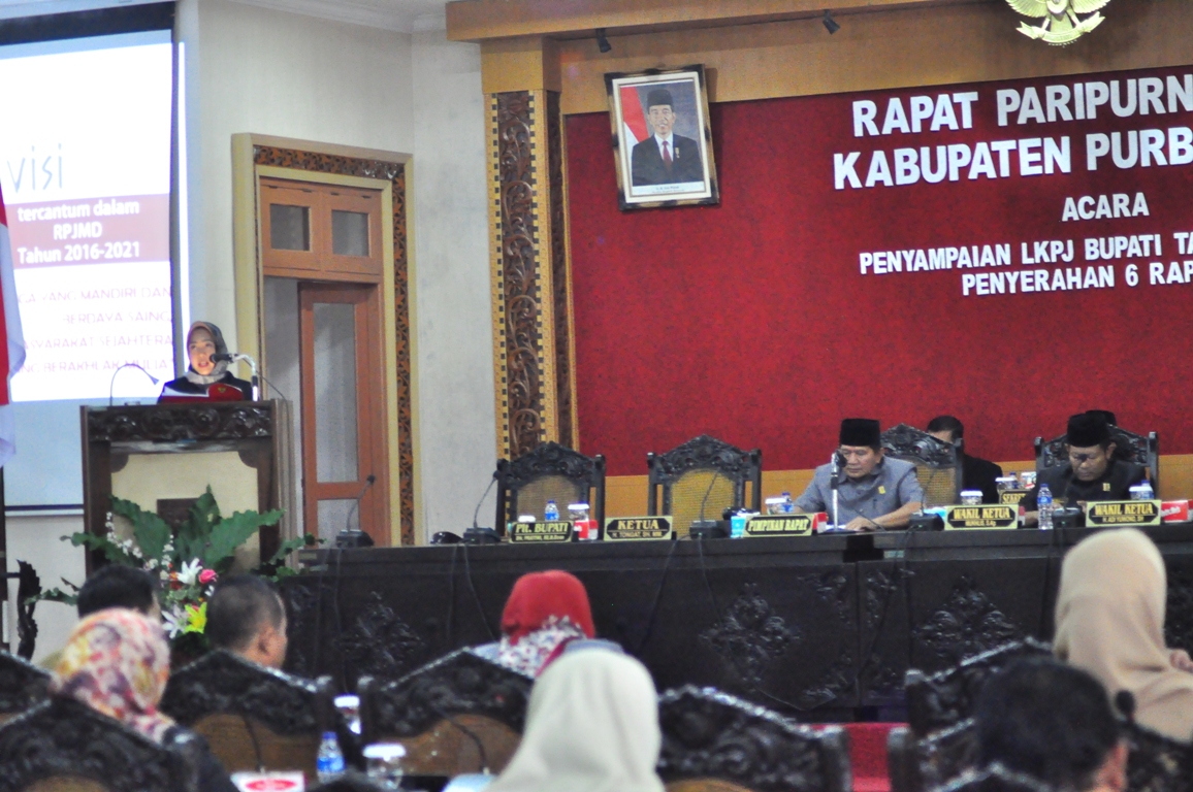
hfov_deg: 19.5
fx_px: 3476
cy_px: 396
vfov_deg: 13.0
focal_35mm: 105
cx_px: 596
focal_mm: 70
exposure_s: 1/40
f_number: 4.5
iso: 3200
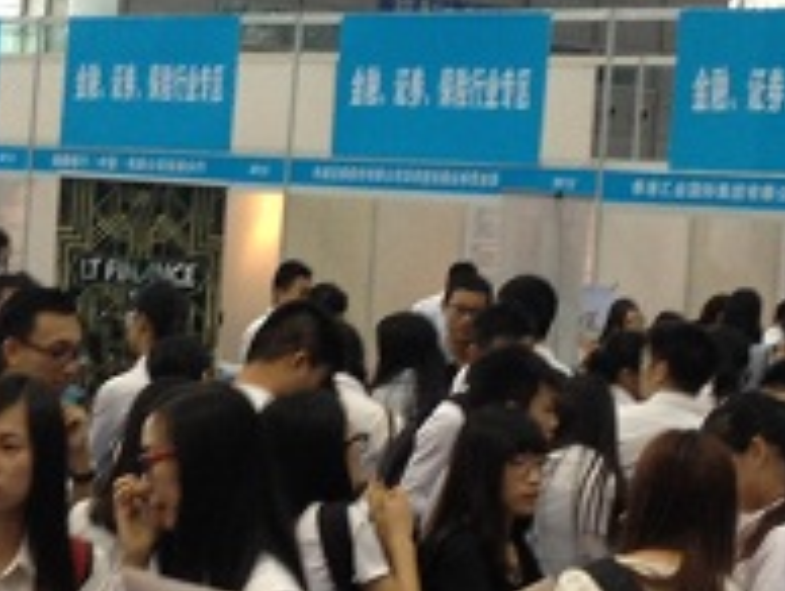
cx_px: 53
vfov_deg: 10.3
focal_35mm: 144
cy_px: 324
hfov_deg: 13.5
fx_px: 3270
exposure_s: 1/20
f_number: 2.4
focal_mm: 4.28
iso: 80
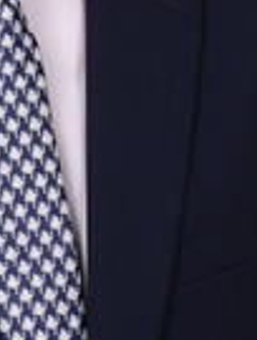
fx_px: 2197
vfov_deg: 8.7
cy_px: -147
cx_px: -47
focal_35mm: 223
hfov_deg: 6.7
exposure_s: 1/160
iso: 160
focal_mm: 70
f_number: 7.1
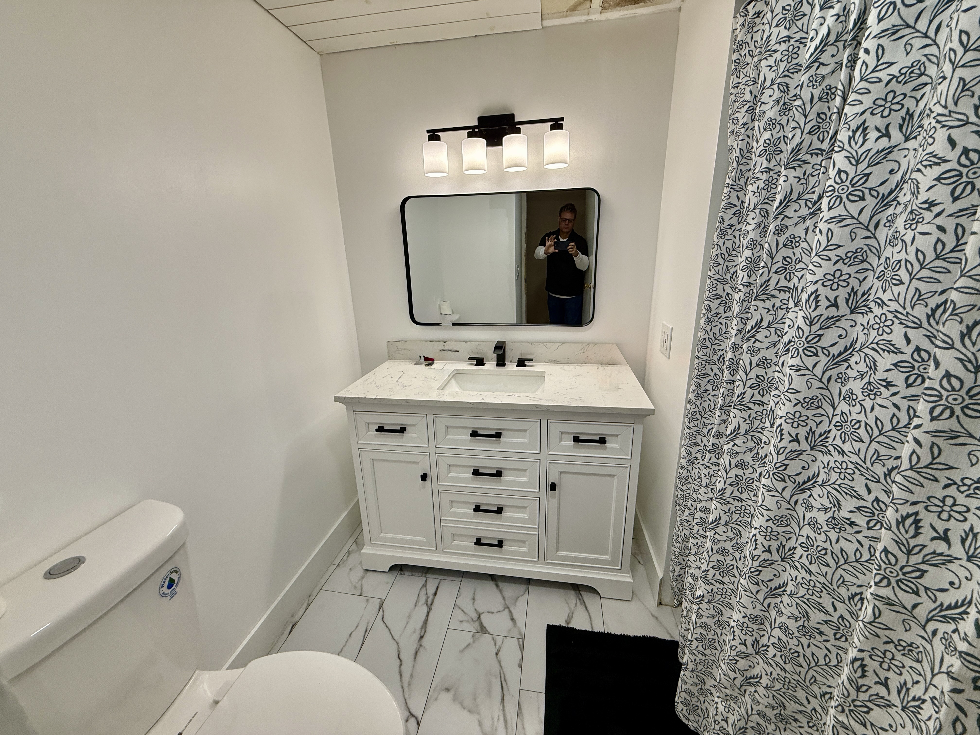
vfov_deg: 85.7
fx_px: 396
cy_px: 368
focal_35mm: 14
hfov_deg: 102.1
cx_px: 490
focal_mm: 2.22
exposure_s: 1/120
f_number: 2.2
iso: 125
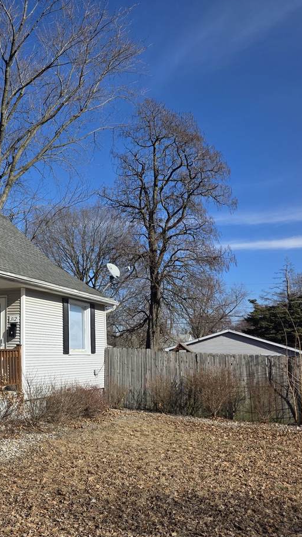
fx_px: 498
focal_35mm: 35
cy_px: 272
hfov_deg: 30.8
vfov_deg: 56.6
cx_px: -13
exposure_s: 1/7061
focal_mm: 6.3
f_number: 1.7
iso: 80
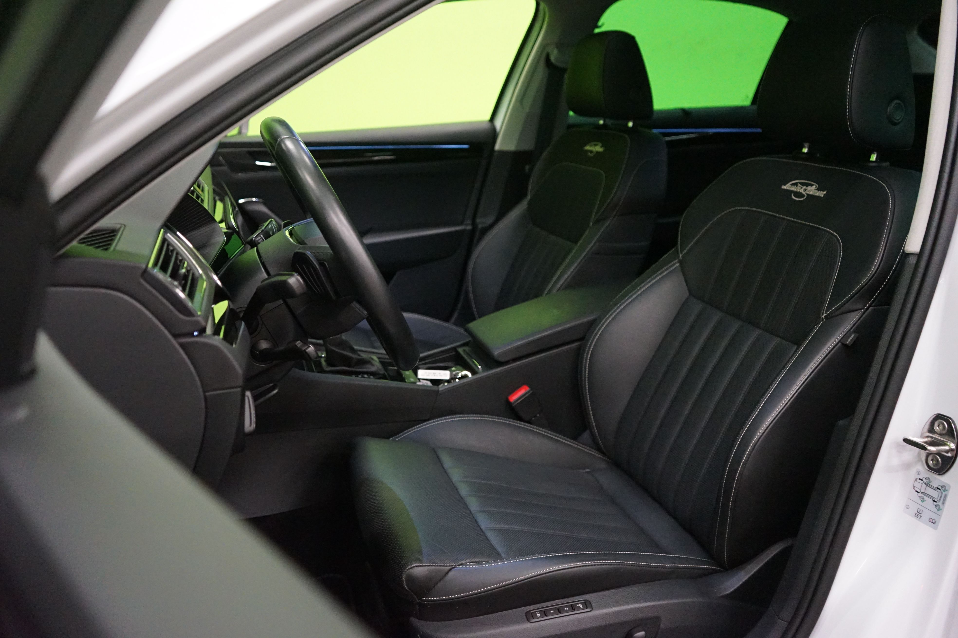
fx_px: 772
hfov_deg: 63.7
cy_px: 319
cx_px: 479
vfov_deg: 45.0
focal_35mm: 29
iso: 6400
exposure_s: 1/50
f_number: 3.5
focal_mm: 29
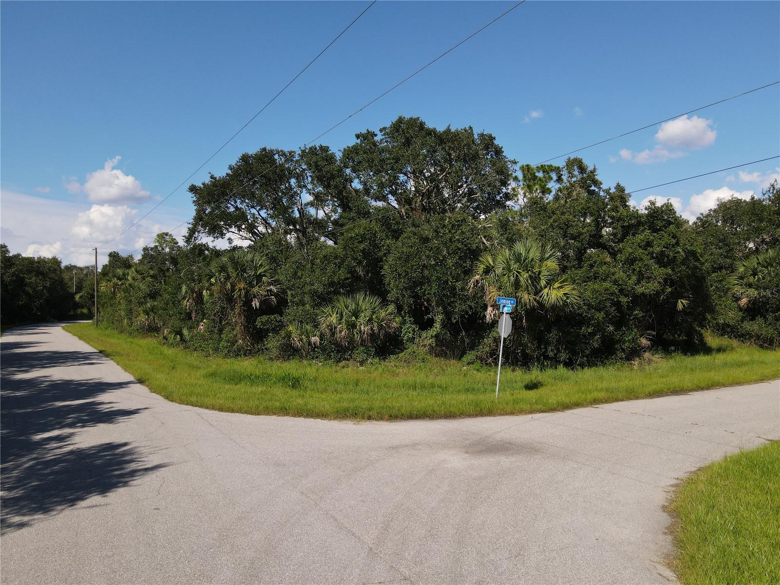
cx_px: 390
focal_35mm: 24
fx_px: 541
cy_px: 292
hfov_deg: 71.6
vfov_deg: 56.8
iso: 100
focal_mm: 4.5
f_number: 2.8
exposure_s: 1/725
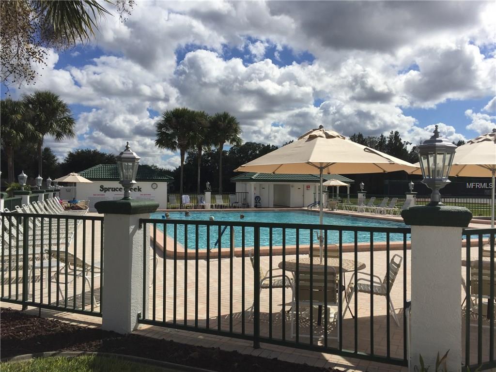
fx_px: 416
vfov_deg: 48.2
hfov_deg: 61.7
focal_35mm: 29
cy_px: 186
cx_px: 248
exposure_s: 1/4950
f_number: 2.2
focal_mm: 4.15
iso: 32
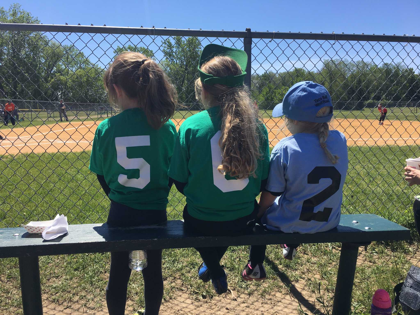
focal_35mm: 29
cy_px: 158
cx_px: 210
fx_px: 352
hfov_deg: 61.7
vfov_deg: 48.2
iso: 25
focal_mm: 4.15
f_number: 2.2
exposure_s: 1/1603
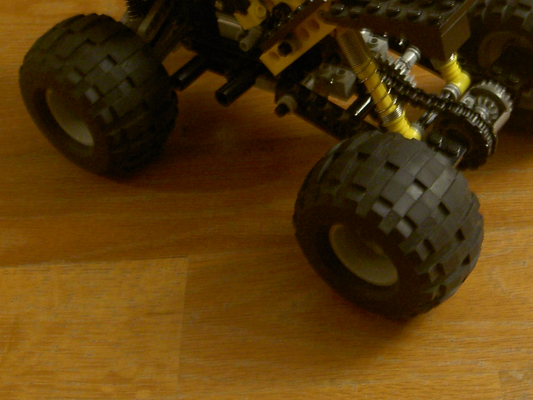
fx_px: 1078
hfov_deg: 27.7
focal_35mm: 70
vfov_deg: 20.8
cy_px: 84
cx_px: 339
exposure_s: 1/8
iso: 100
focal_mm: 8
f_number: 2.8
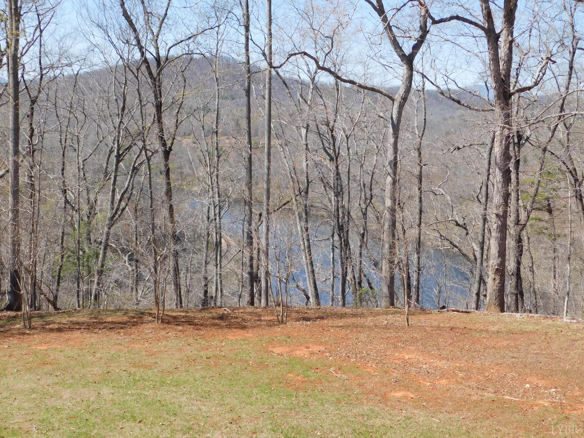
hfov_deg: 37.5
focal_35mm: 51
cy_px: 219
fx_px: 860
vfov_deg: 28.6
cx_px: 292
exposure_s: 1/640
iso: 125
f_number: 3.8
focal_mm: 9
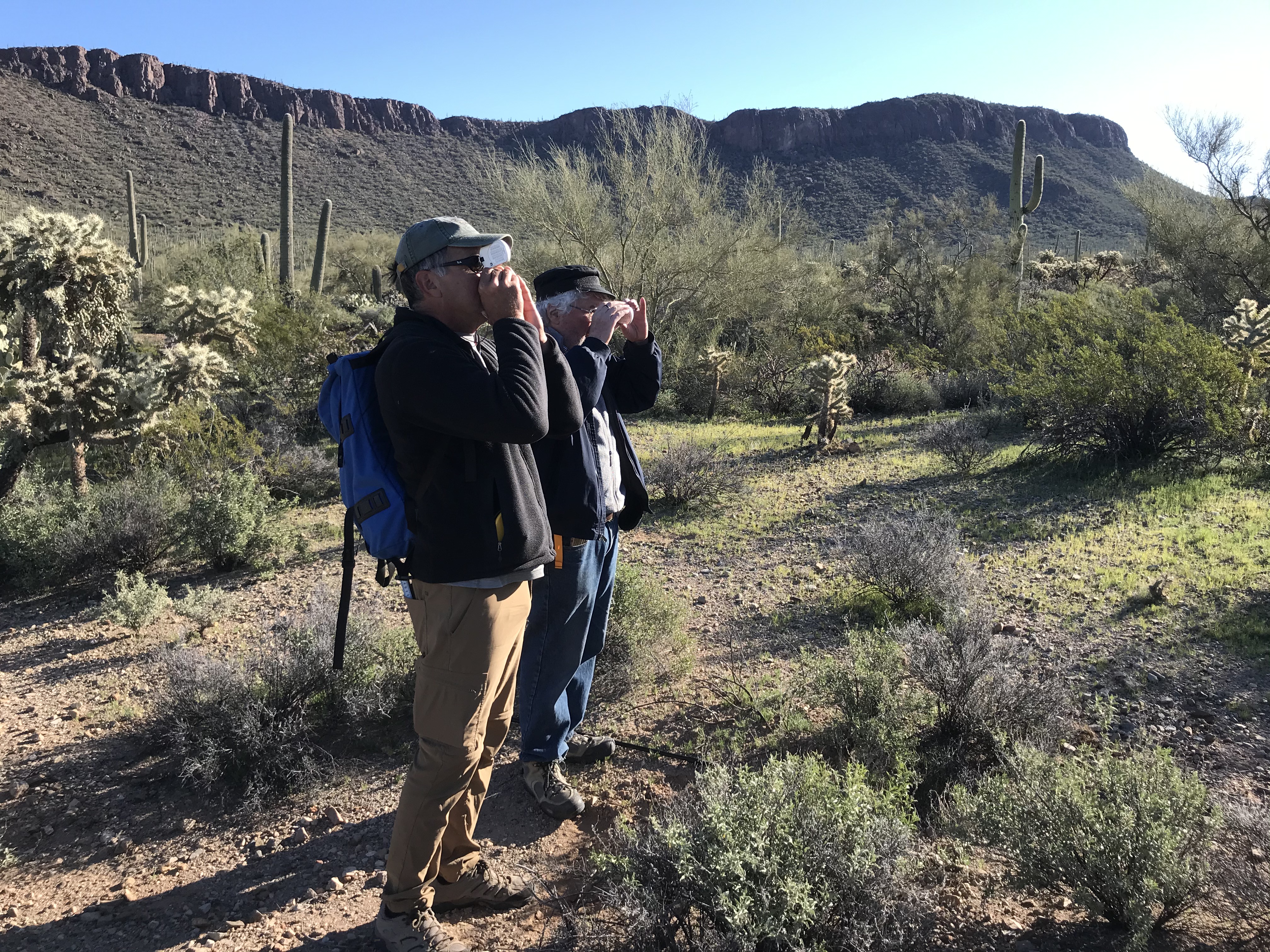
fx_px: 1027
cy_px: 476
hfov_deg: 63.4
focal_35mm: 28
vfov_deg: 49.7
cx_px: 635
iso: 20
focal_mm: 3.99
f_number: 1.8
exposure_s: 1/894
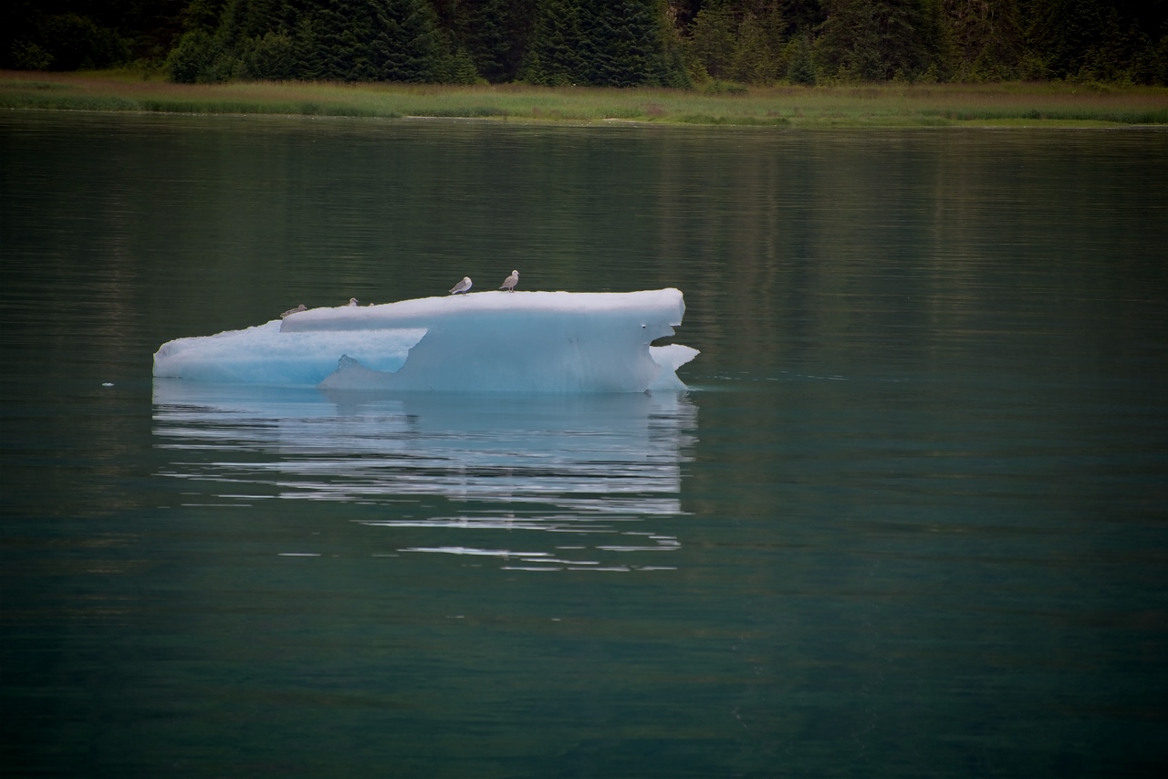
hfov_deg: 6.9
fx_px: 9735
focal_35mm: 300
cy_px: 390
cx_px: 584
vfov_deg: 4.6
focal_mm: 300
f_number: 5.6
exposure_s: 1/640
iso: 160
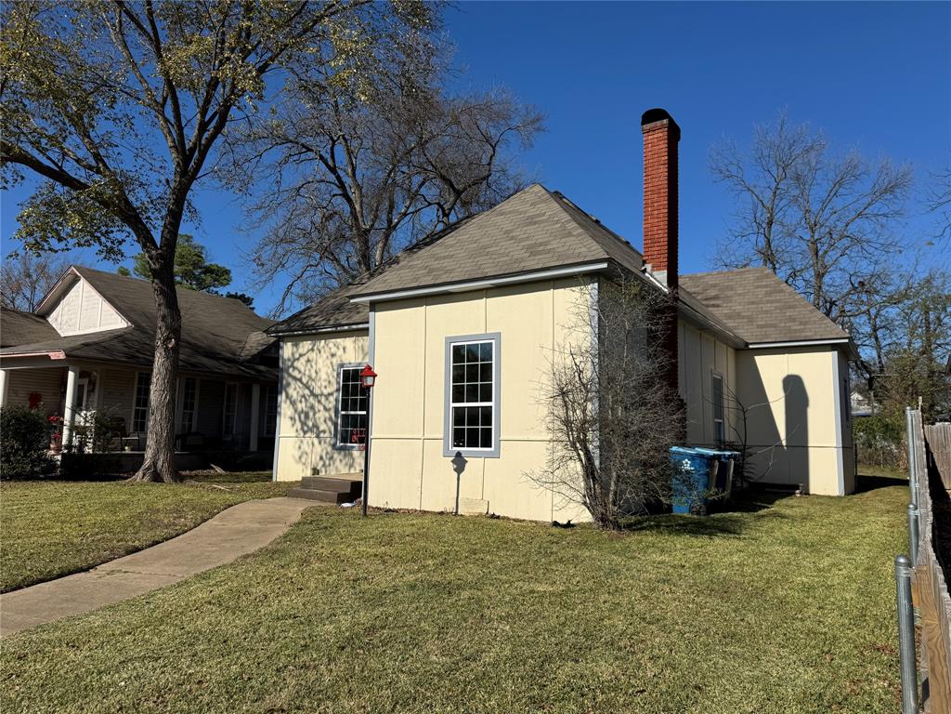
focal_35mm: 24
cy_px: 357
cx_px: 476
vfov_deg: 56.8
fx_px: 659
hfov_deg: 71.6
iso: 80
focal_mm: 6.76
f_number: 1.78
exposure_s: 1/7937
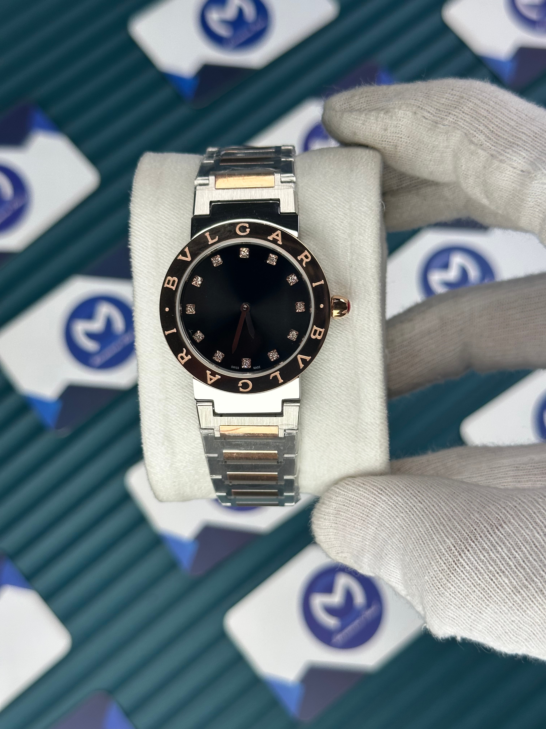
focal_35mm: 48
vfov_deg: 39.7
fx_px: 1009
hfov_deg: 30.3
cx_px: 273
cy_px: 364
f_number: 1.78
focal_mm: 6.86
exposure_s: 1/1085
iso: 64
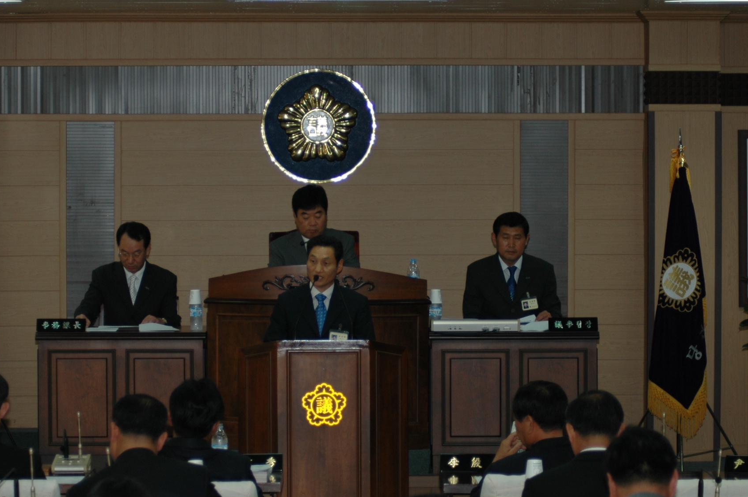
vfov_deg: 9.8
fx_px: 2885
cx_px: 321
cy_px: 279
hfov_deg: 14.8
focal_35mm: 139
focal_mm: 70
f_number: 4
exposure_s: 1/60
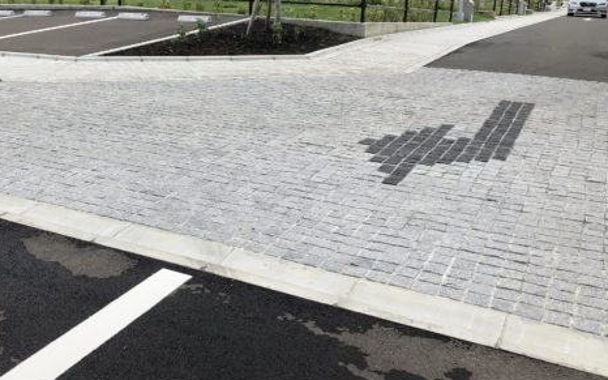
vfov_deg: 30.4
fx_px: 696
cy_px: 147
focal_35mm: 42
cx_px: 215
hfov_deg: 46.6
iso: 20
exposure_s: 1/1656
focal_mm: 3.99
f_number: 1.8
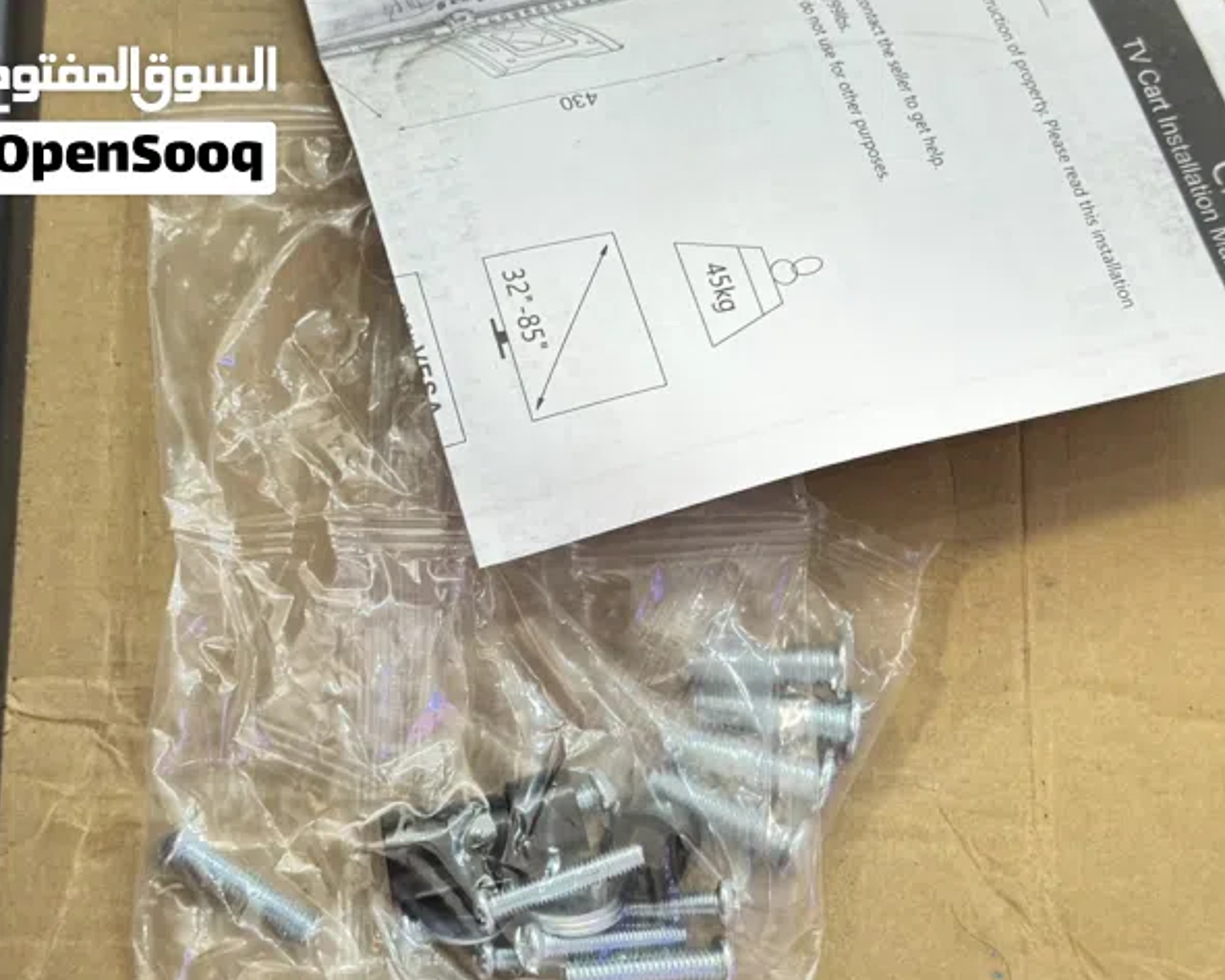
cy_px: 493
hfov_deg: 49.1
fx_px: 1342
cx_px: 589
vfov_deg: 40.1
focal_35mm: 37
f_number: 1.78
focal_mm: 6.76
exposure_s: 1/44
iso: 400
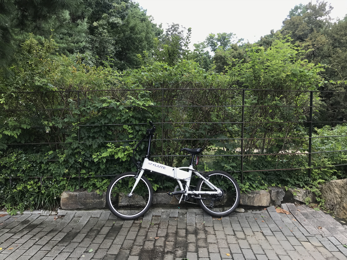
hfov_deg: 63.4
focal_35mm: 28
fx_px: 281
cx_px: 174
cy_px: 130
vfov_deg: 49.7
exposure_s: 1/365
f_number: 1.8
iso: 20
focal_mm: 3.99
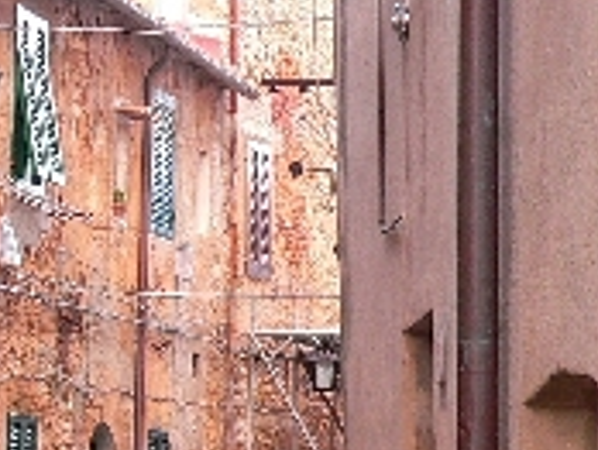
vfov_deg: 9.3
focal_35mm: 160
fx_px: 2768
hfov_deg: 12.1
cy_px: 319
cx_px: -113
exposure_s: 1/40
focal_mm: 9.6
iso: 200
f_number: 2.8
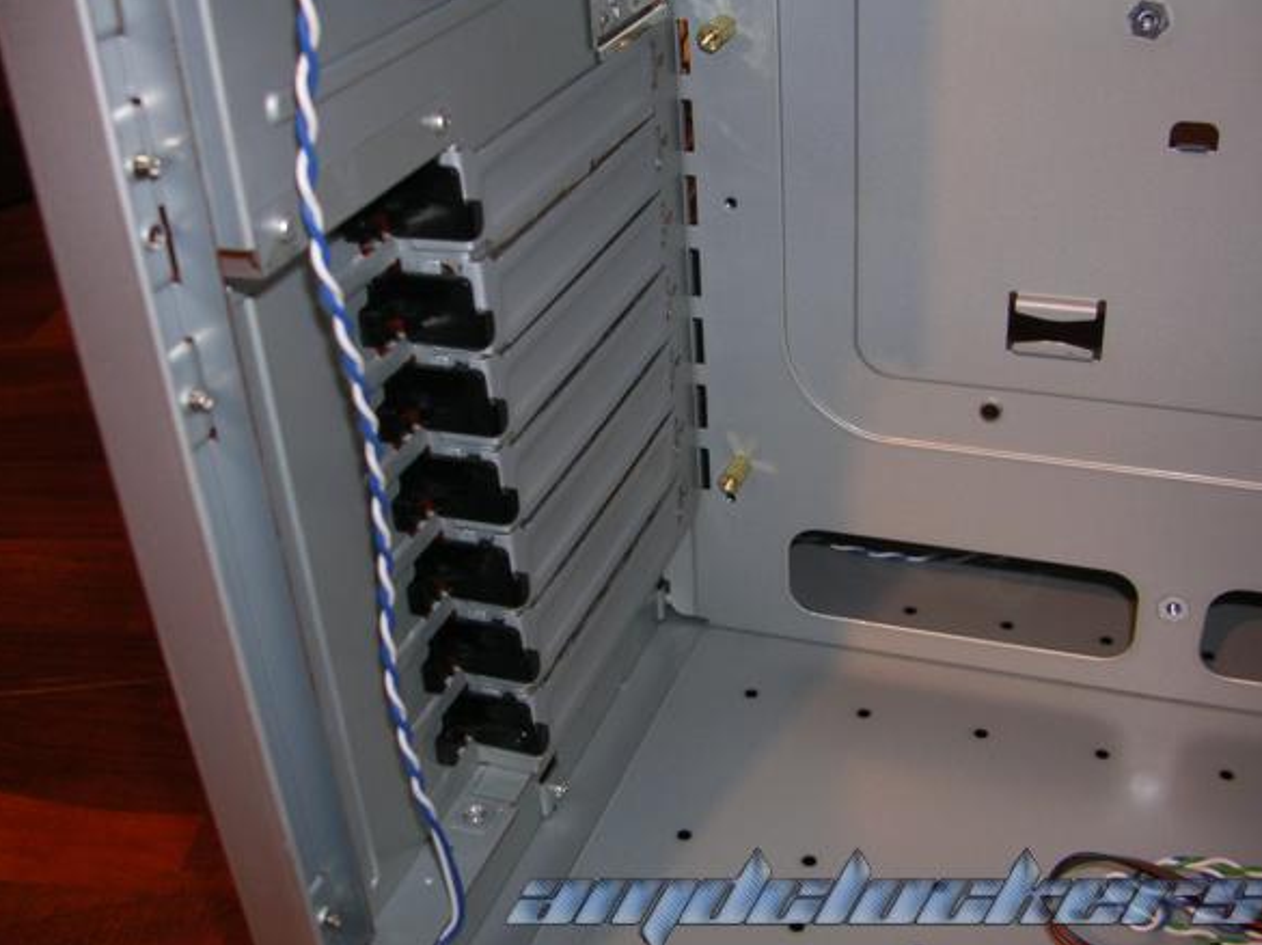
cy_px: 468
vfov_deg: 36.8
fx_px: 1421
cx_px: 632
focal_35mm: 39
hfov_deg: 47.9
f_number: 2.8
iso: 50
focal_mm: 5.8
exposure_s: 1/60.1
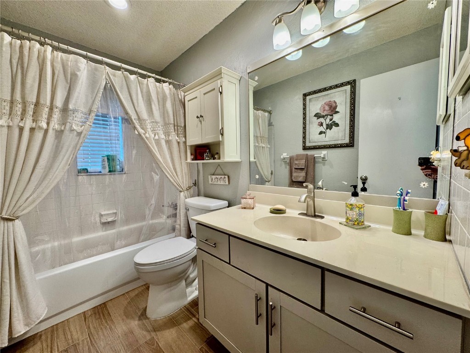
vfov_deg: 85.7
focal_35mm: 14
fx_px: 190
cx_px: 235
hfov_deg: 102.1
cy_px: 176
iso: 160
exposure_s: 1/120
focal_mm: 2.22
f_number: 2.2
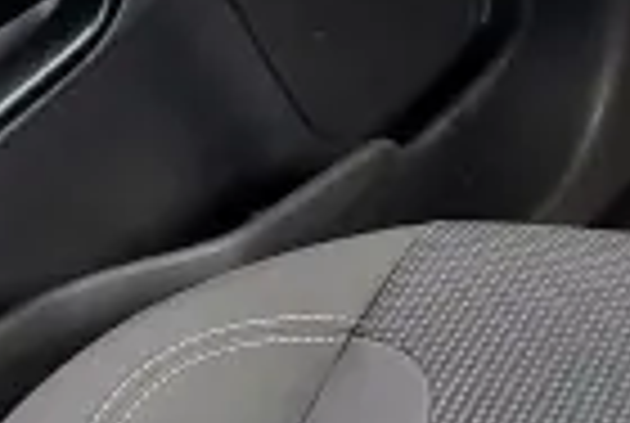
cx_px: 1107
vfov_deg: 11.7
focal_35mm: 109
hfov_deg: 16.1
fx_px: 1912
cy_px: -320
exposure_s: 1/172
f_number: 1.8
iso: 100
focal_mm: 5.56
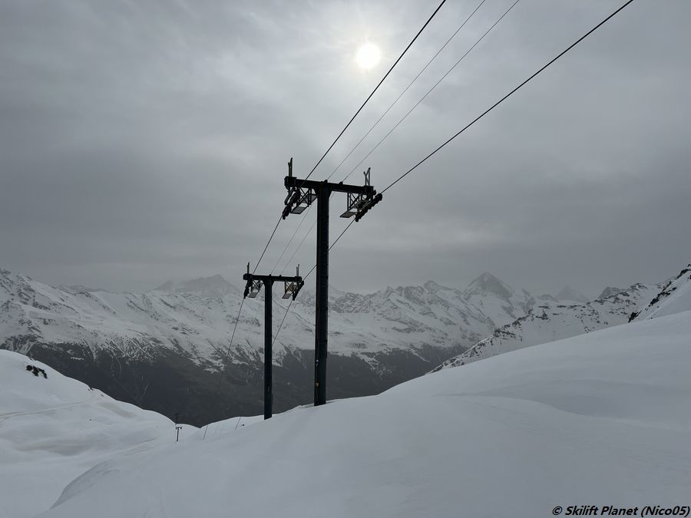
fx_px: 519
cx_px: 346
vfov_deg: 53.1
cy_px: 259
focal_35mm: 26
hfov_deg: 67.3
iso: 50
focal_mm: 5.7
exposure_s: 1/14286
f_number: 1.5
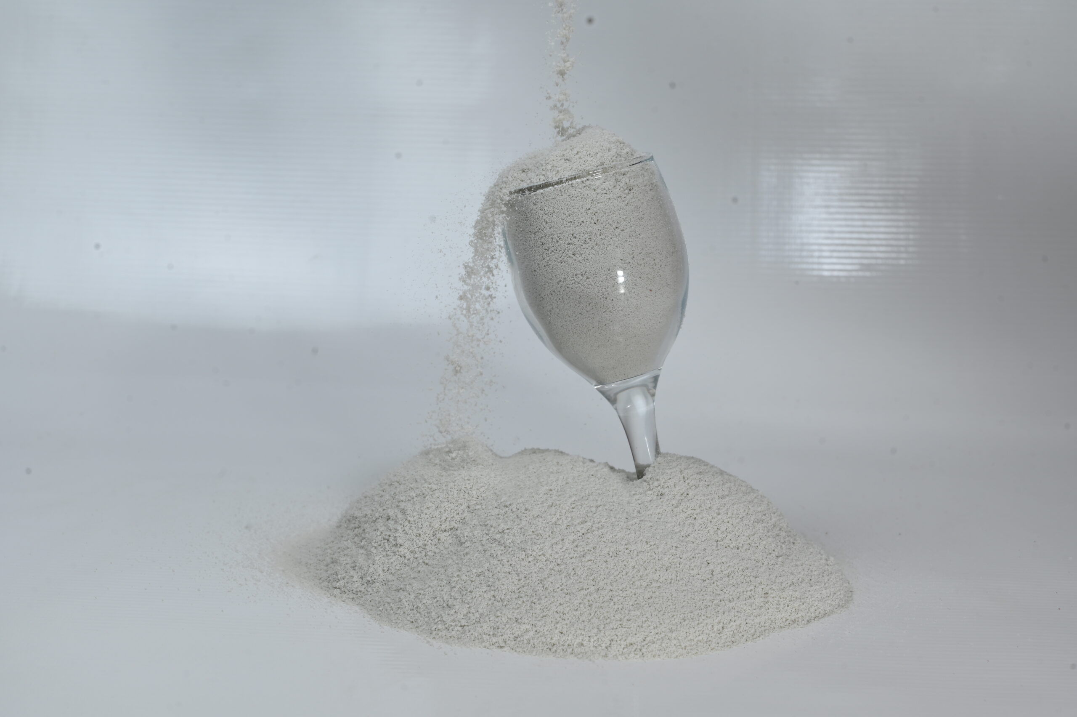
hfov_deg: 34.5
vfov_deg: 23.3
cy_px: 358
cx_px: 538
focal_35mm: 58
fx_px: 1734
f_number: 11
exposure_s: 1/100
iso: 100
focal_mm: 58
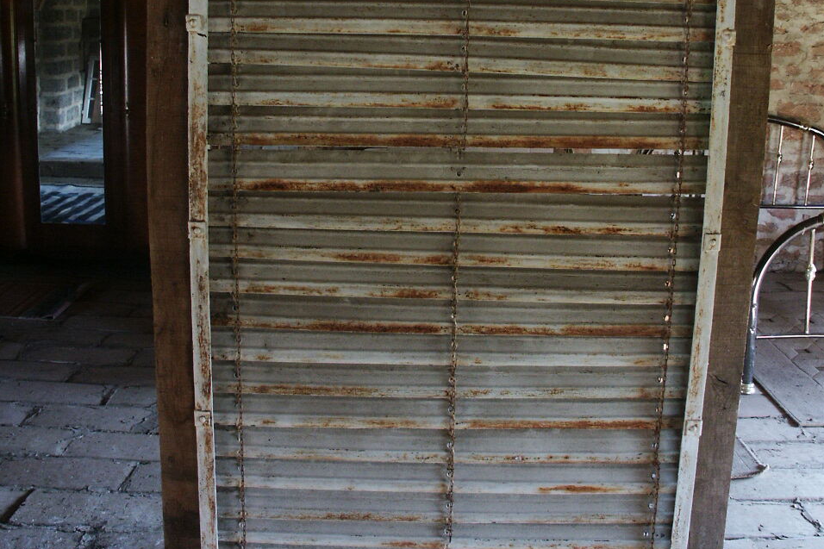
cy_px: 174
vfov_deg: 33.8
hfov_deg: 49.6
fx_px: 892
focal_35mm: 39
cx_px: 413
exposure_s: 1/30
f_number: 2.8
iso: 200
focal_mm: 7.21
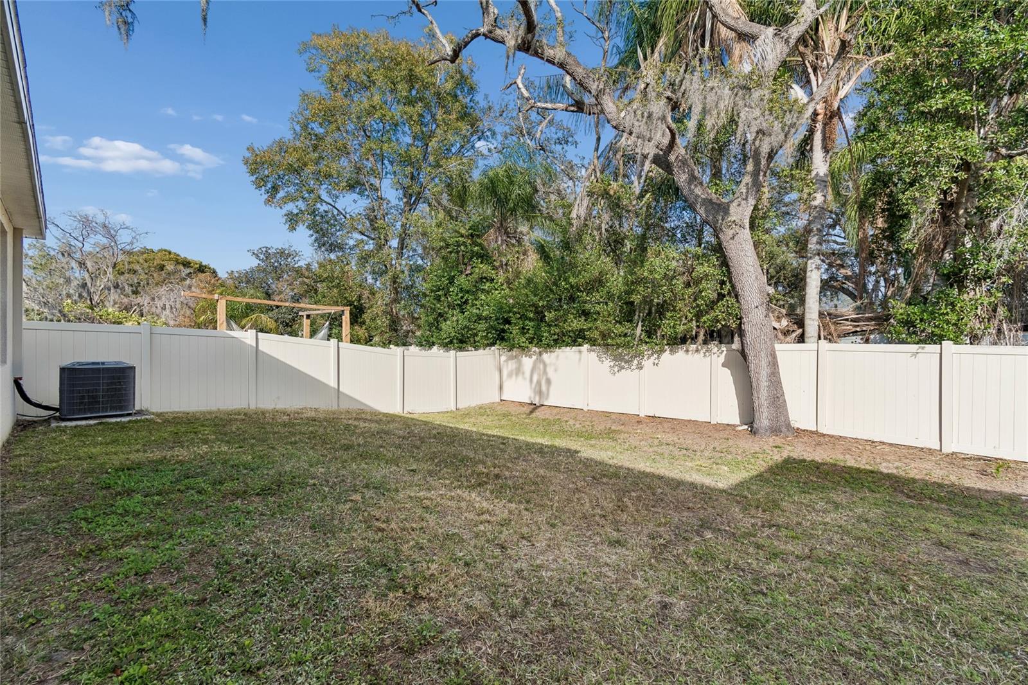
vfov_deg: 77.3
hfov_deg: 100.4
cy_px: 342
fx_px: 428
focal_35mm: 15
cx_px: 514
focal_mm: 10
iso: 100
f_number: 7.1
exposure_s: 1/100
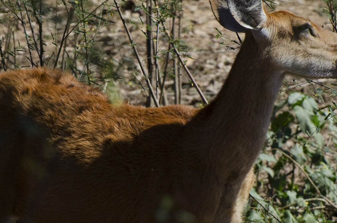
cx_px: 144
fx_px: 6053
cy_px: 123
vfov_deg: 2.1
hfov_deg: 3.2
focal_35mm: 648
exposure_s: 1/3200
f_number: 8
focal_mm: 185
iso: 800
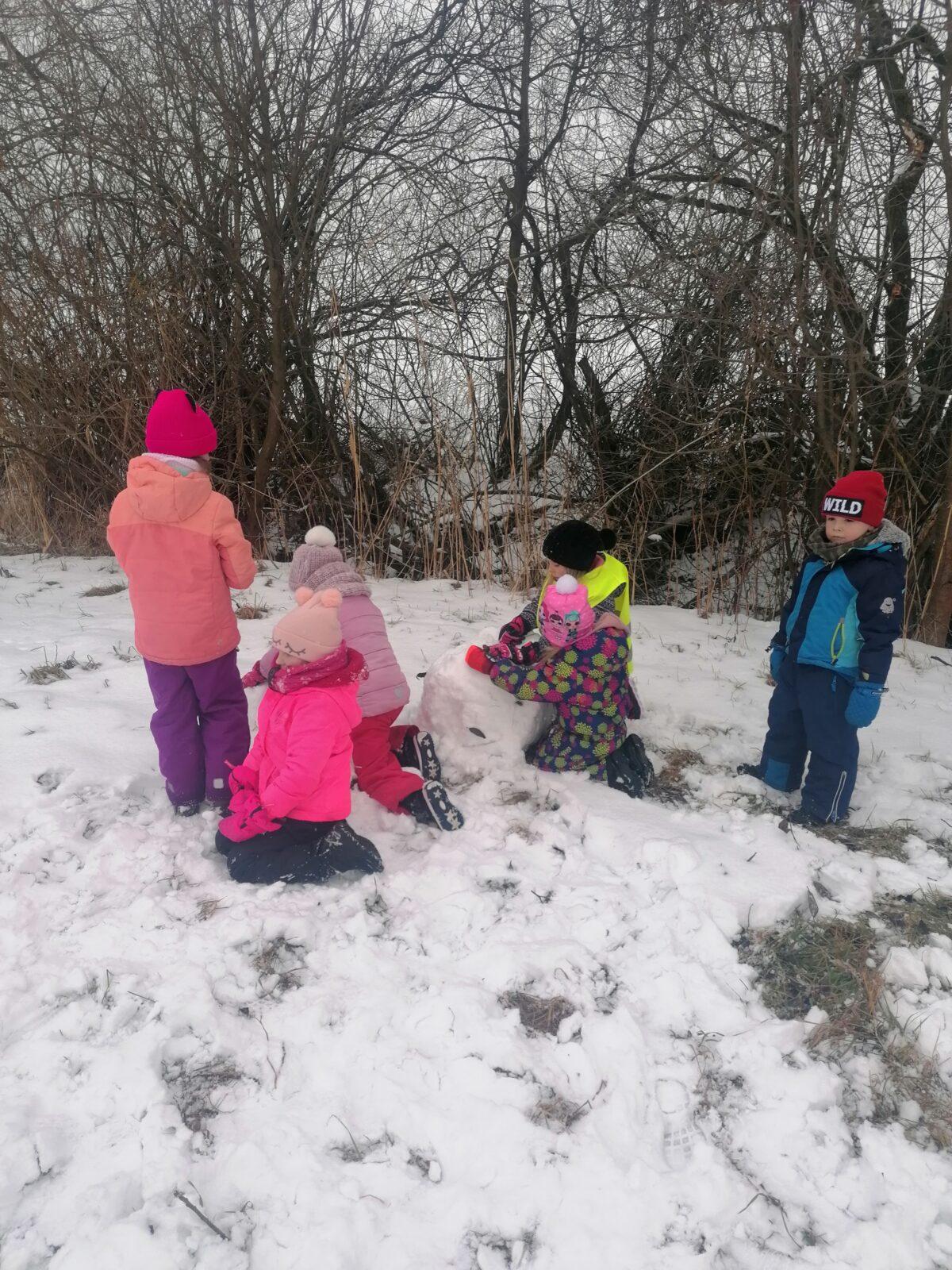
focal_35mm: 27
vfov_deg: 65.3
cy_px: 635
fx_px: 990
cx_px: 476
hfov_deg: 51.4
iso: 50
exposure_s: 1/570
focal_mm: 4.75
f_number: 1.8
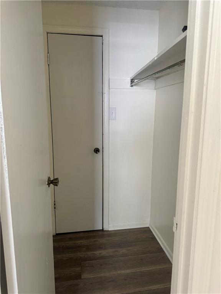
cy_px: 147
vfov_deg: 71.6
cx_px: 110
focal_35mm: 24
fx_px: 204
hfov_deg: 56.8
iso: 400
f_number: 1.78
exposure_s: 1/60
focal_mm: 6.76
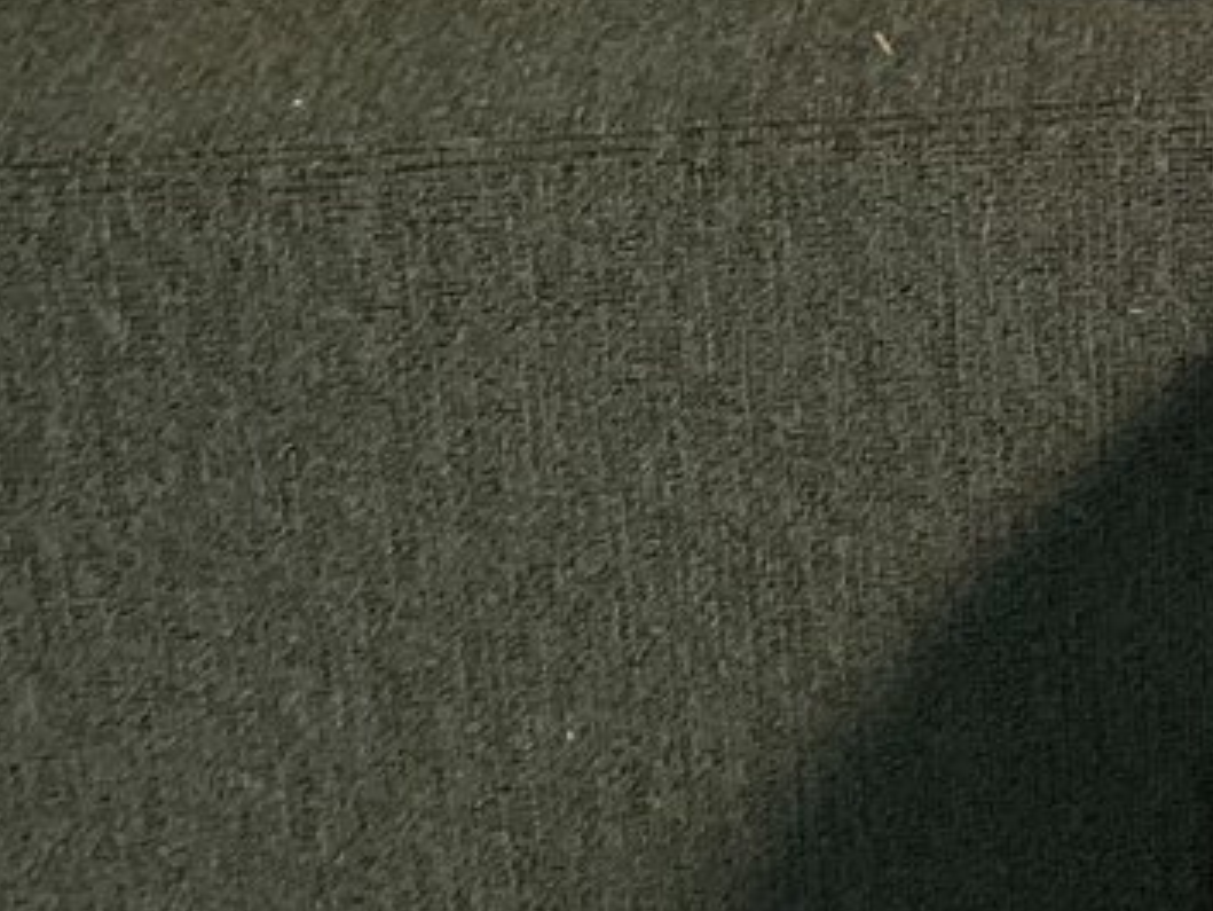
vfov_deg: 10.9
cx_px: 2139
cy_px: -325
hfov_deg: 13.4
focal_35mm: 133
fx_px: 4662
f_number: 2.4
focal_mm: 3.3
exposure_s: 1/60
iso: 200
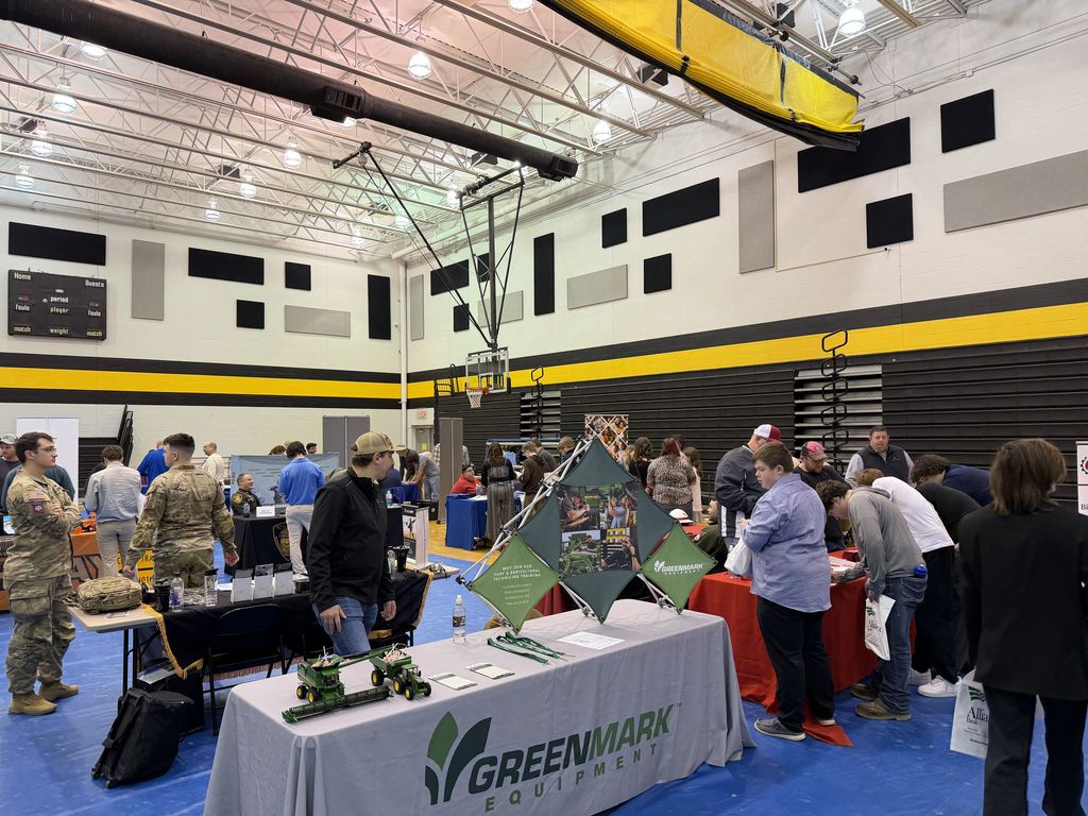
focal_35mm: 24
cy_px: 408
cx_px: 544
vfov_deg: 56.8
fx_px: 754
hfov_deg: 71.6
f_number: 1.78
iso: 100
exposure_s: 1/60
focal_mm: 6.76
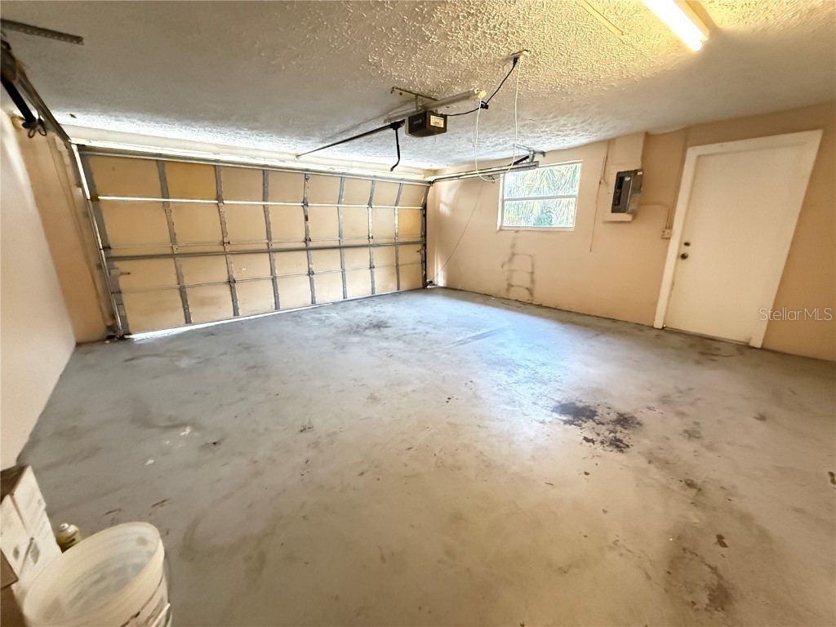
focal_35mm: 14
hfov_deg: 102.1
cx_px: 418
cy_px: 314
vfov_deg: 85.7
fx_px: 338
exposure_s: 1/60
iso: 1250
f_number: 2.2
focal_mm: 2.22
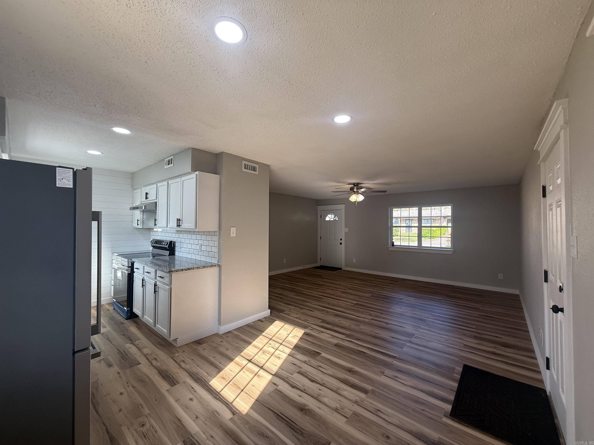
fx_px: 240
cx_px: 297
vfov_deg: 85.7
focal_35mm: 14
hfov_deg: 102.1
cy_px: 222
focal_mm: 2.22
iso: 100
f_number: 2.2
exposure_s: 1/120
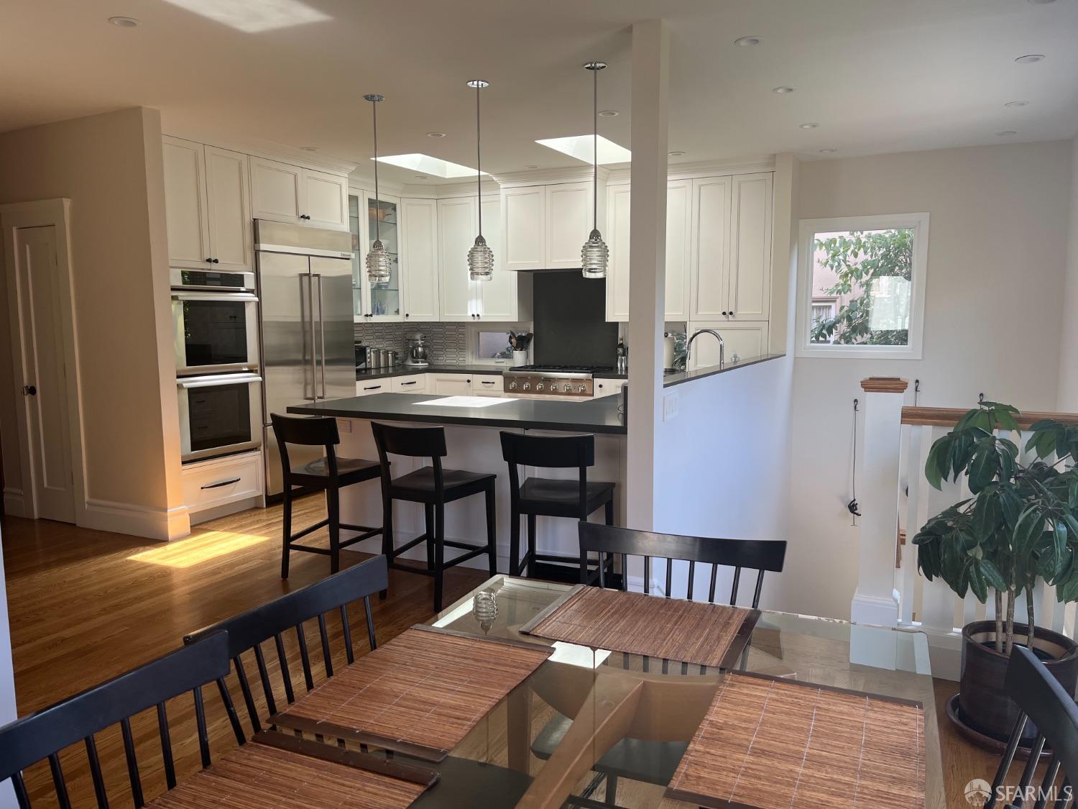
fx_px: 810
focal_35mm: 26
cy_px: 404
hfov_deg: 67.3
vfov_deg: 53.1
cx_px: 539
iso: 50
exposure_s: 1/124
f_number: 1.6
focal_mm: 5.1
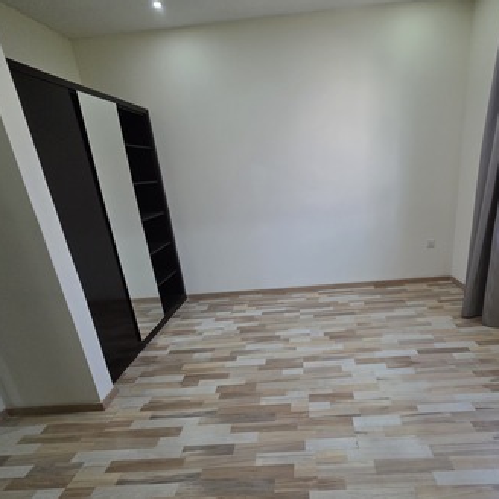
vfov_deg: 87.4
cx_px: 294
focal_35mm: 16
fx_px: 261
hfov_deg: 86.5
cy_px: 246
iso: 400
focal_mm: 2.2
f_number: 1.9
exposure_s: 1/200
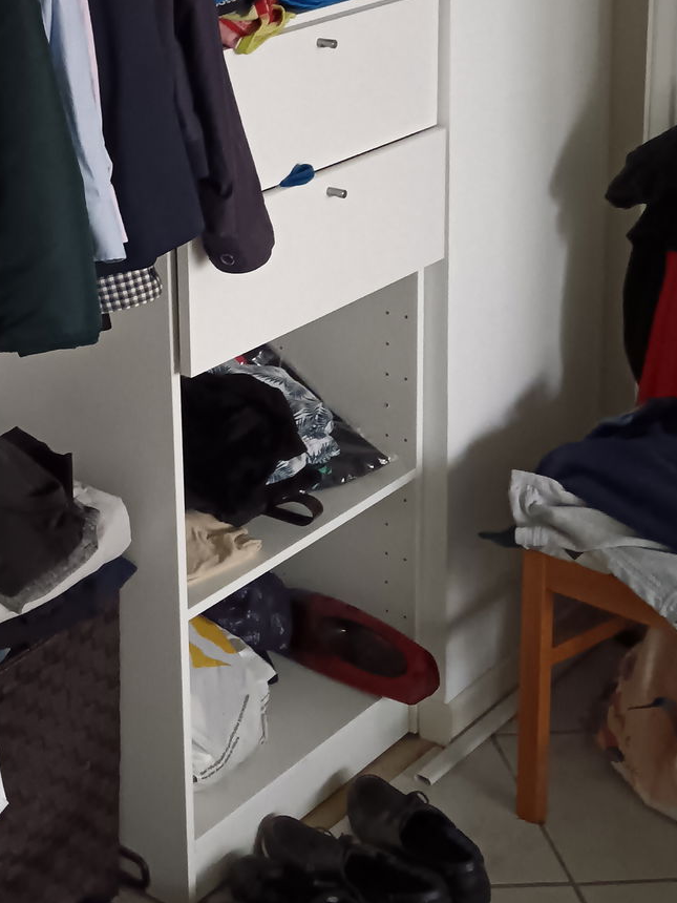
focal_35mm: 67
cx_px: -113
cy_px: 159
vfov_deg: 28.3
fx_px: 1747
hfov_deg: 20.6
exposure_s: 1/50
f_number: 1.9
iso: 3285
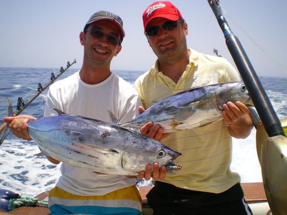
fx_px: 298
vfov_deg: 39.6
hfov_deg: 51.4
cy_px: 108
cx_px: 144
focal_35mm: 36
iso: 50
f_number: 4.6
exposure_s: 1/500
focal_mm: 6.3
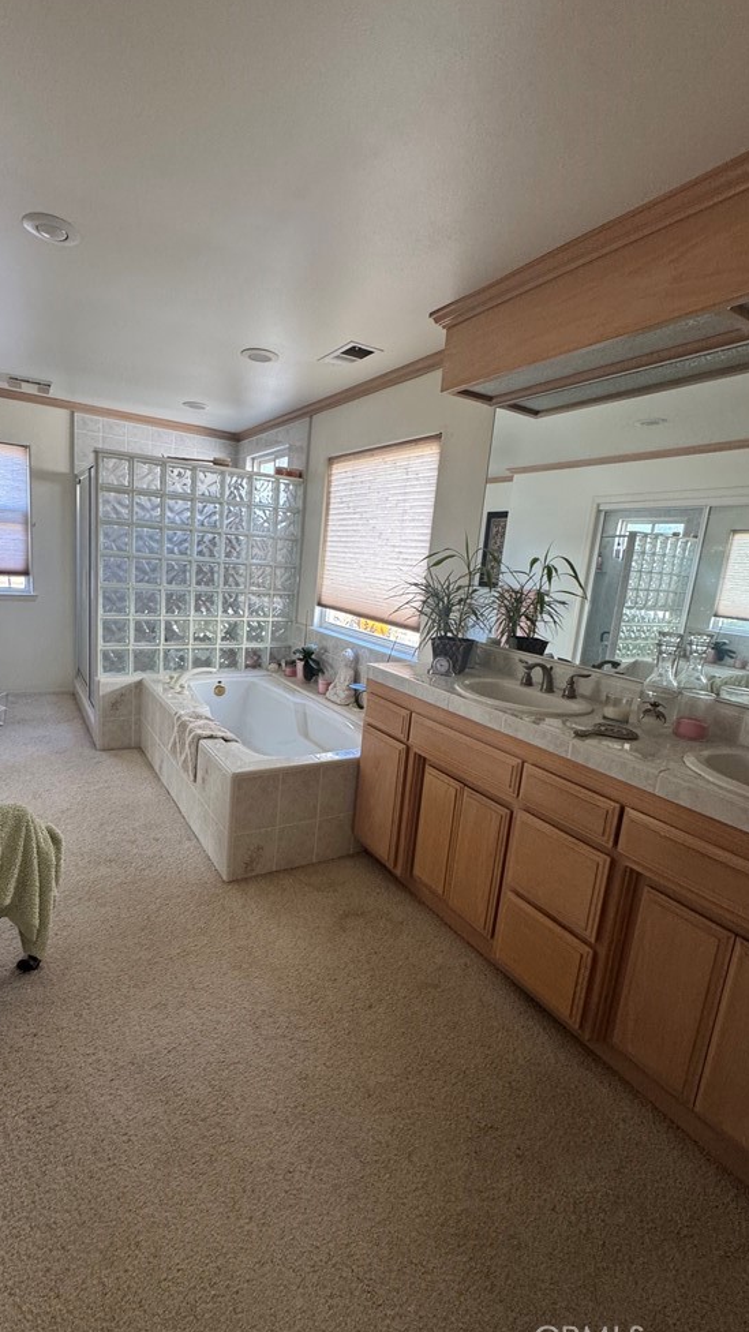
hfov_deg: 66.7
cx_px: 318
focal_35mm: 16
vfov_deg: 99.4
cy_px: 659
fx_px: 565
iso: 200
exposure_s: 1/99
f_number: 2.2
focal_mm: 2.22
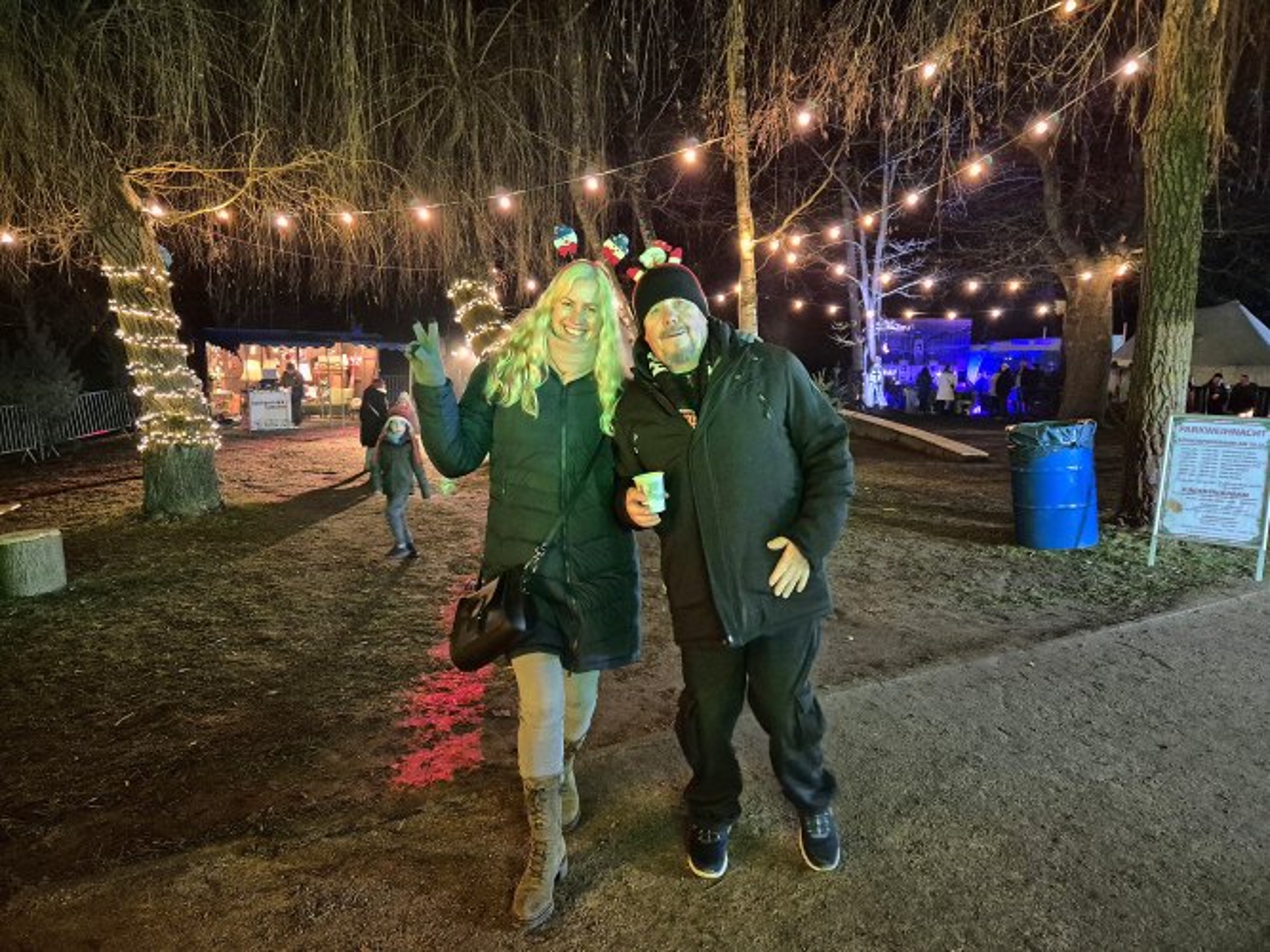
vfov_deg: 58.9
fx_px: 844
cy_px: 476
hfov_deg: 73.9
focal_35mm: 23
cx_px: 635
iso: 2000
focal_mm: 5.4
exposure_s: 1/50
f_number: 1.8
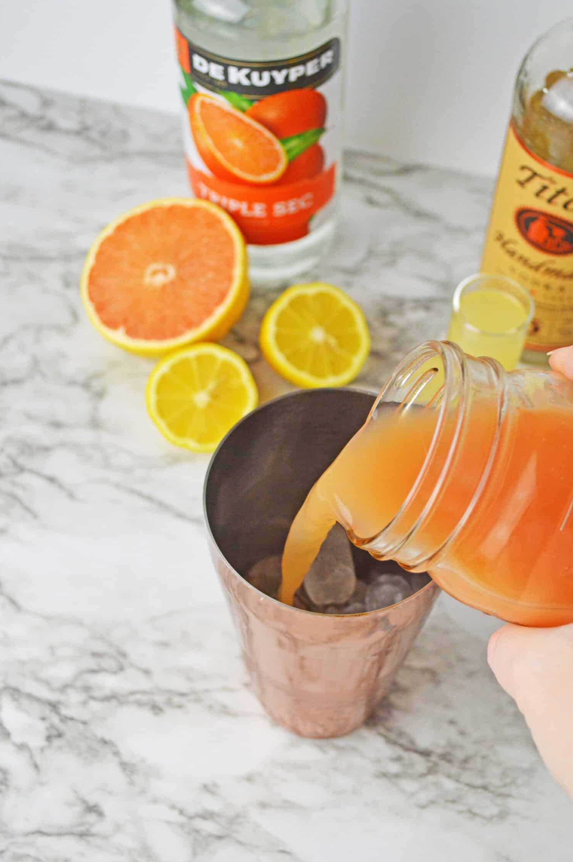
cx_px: 294
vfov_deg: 39.9
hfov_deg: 27.2
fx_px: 1186
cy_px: 476
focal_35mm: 50
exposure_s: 1/500
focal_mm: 29
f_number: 4.5
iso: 800
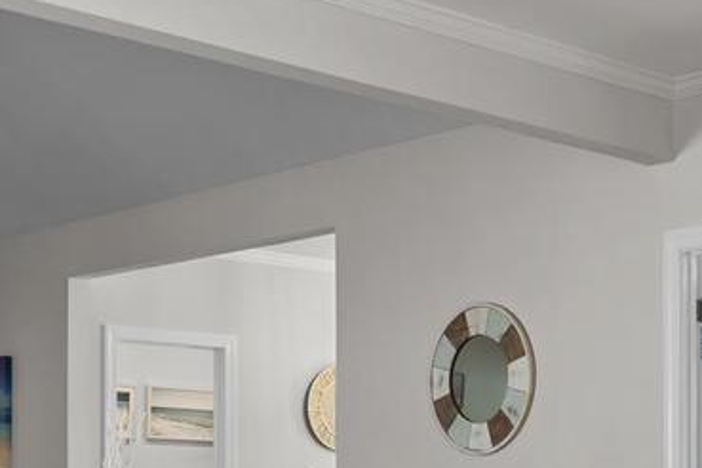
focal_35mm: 81
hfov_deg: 24.4
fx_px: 1574
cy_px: 508
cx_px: 639
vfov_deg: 16.4
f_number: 7.1
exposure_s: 1/1.25
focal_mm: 13.8
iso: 200
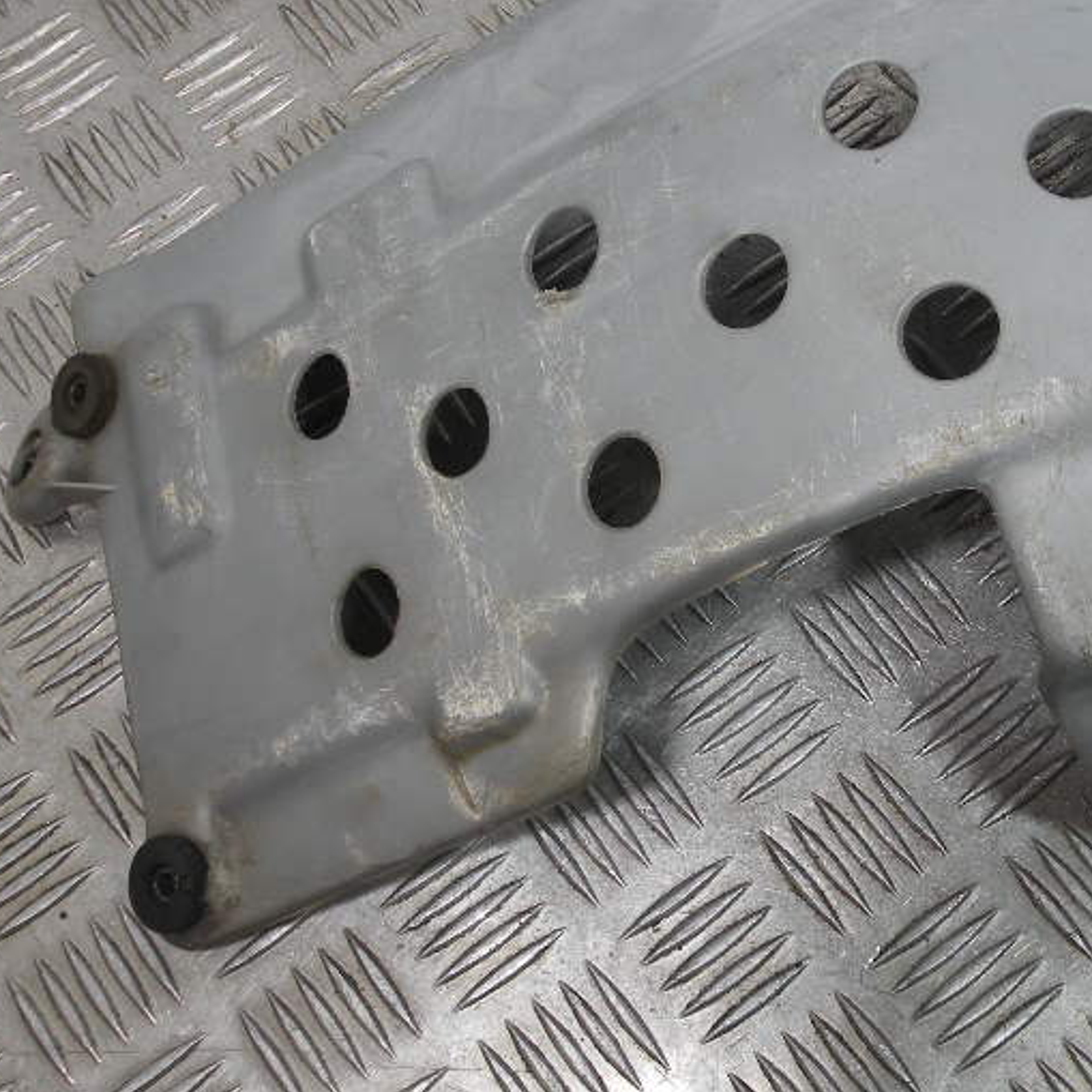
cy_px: 427
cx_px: 860
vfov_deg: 35.2
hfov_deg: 34.4
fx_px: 1713
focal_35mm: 48
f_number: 3.2
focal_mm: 4.7
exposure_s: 1/82
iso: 64
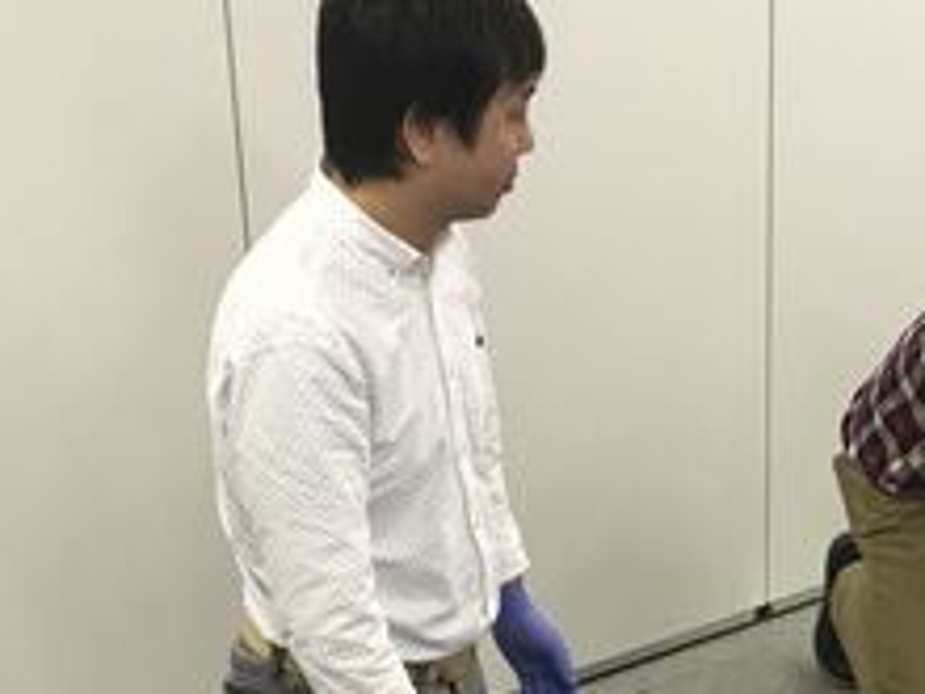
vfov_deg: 14.7
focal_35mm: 95
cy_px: 967
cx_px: 698
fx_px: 2539
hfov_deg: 20.5
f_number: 2.2
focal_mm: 4.15
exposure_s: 1/17
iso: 32
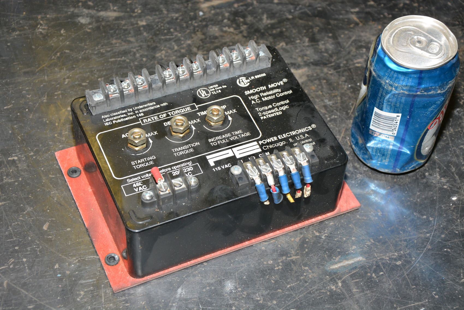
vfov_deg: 18.2
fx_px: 967
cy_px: 155
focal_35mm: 75
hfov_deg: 27.0
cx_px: 232
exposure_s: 1/60
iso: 800
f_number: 7.1
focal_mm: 50
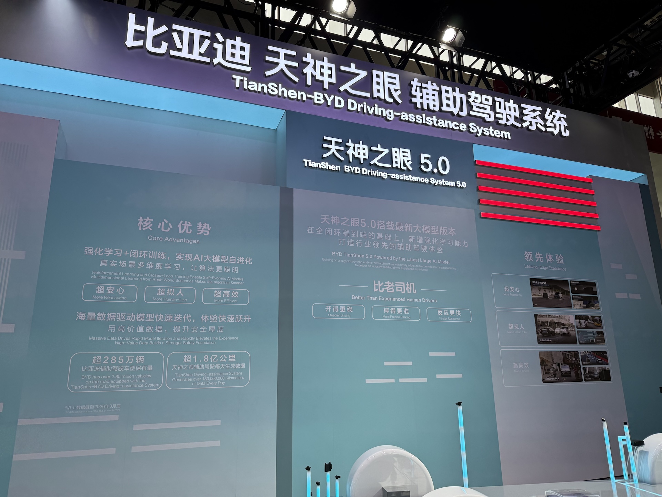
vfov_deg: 56.8
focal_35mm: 24
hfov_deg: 71.6
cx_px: 331
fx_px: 459
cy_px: 248
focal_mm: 6.76
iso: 100
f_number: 1.78
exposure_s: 1/313
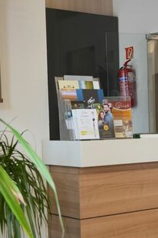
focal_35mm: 82
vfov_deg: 24.6
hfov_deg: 16.5
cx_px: 135
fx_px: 540
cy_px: 165
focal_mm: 32
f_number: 3.5
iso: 1600
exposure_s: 1/160
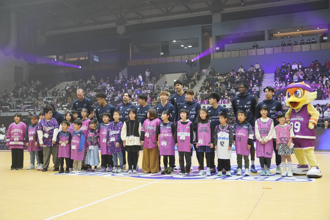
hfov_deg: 46.4
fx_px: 385
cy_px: 110
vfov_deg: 31.9
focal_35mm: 42
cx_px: 165
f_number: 4.5
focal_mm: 28
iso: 1250
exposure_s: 1/160
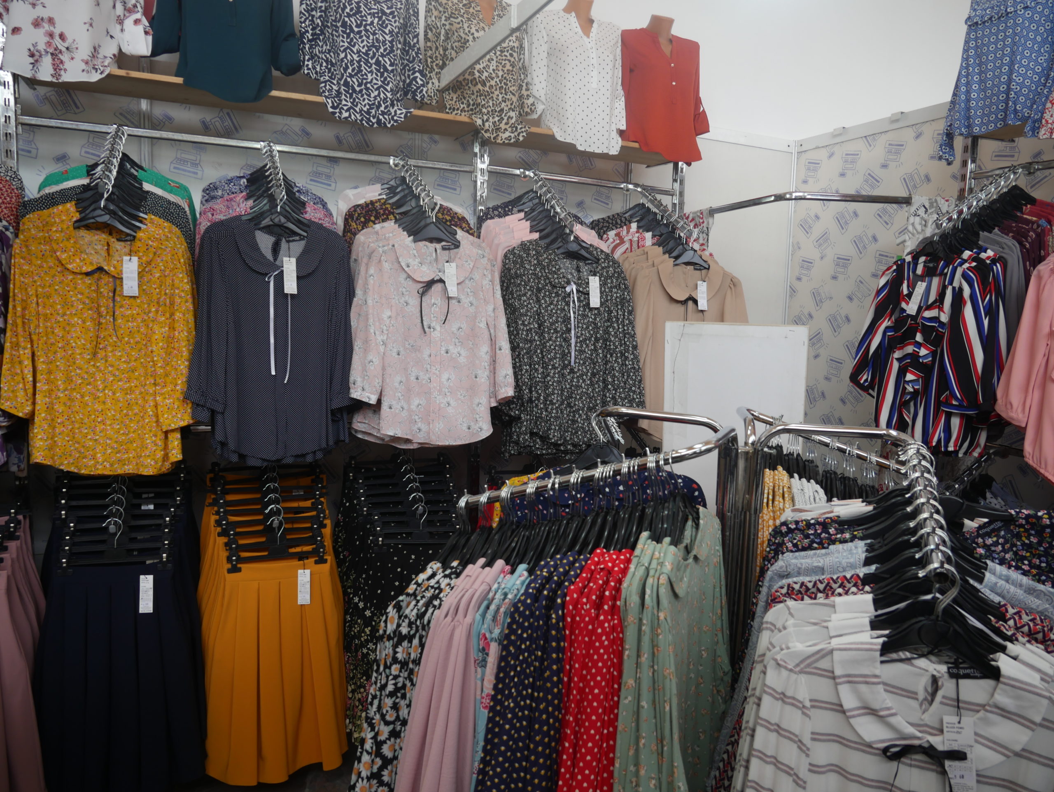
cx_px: 527
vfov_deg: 56.8
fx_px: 731
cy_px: 396
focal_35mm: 24
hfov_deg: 71.6
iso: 200
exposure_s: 1/160
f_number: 4.5
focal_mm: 12
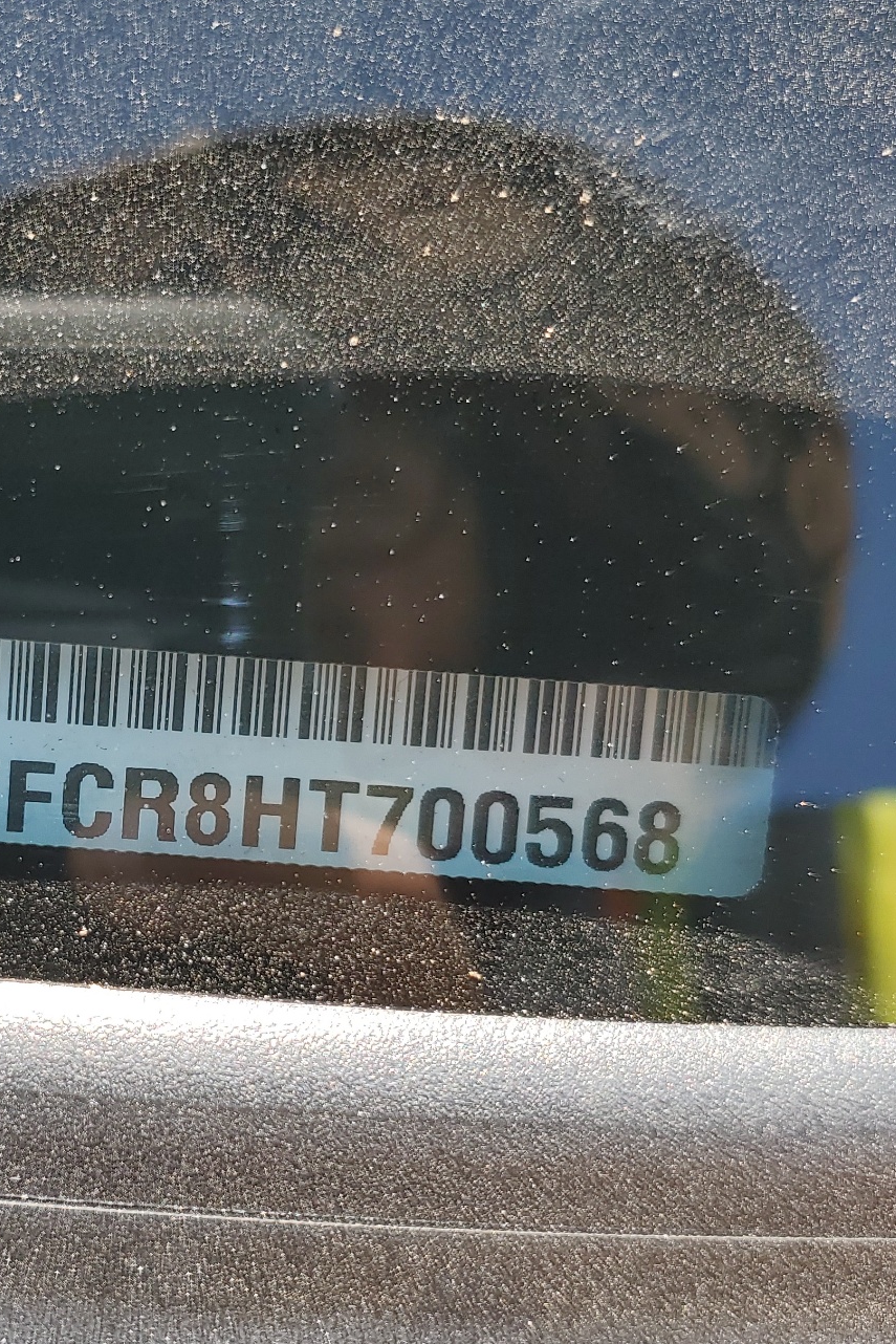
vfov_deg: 43.4
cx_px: 137
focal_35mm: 45
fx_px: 1679
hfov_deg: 29.0
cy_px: 801
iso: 50
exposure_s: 1/556
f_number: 1.5
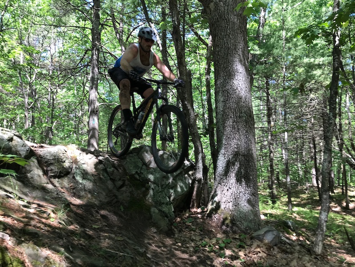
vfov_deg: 49.7
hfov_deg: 63.4
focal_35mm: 28
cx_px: 178
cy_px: 134
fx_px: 287
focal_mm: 3.99
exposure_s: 1/120
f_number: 1.8
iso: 20
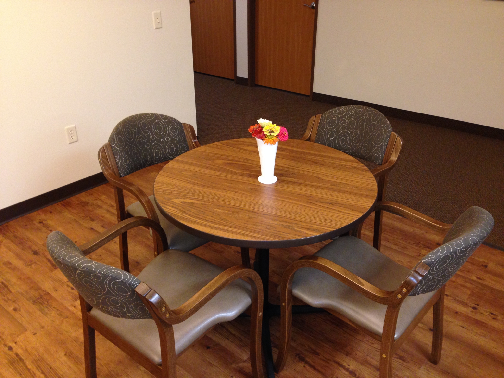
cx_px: 252
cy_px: 189
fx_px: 480
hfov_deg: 55.4
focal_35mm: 33
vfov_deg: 42.9
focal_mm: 4.12
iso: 200
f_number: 2.4
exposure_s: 1/20
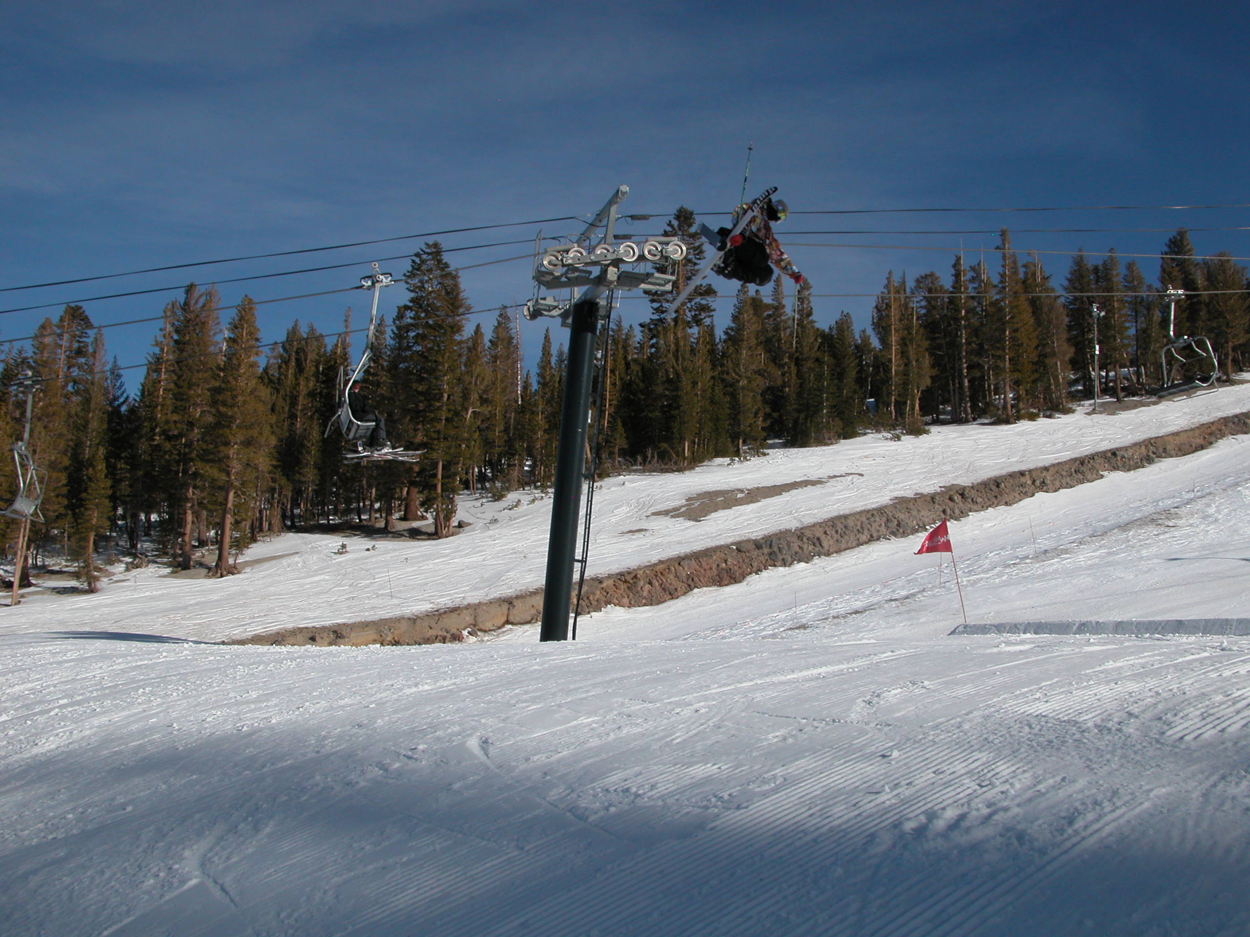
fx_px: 1228
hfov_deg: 54.0
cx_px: 625
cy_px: 468
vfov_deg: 41.8
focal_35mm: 34
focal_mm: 8.9
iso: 100
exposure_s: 1/570
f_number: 8
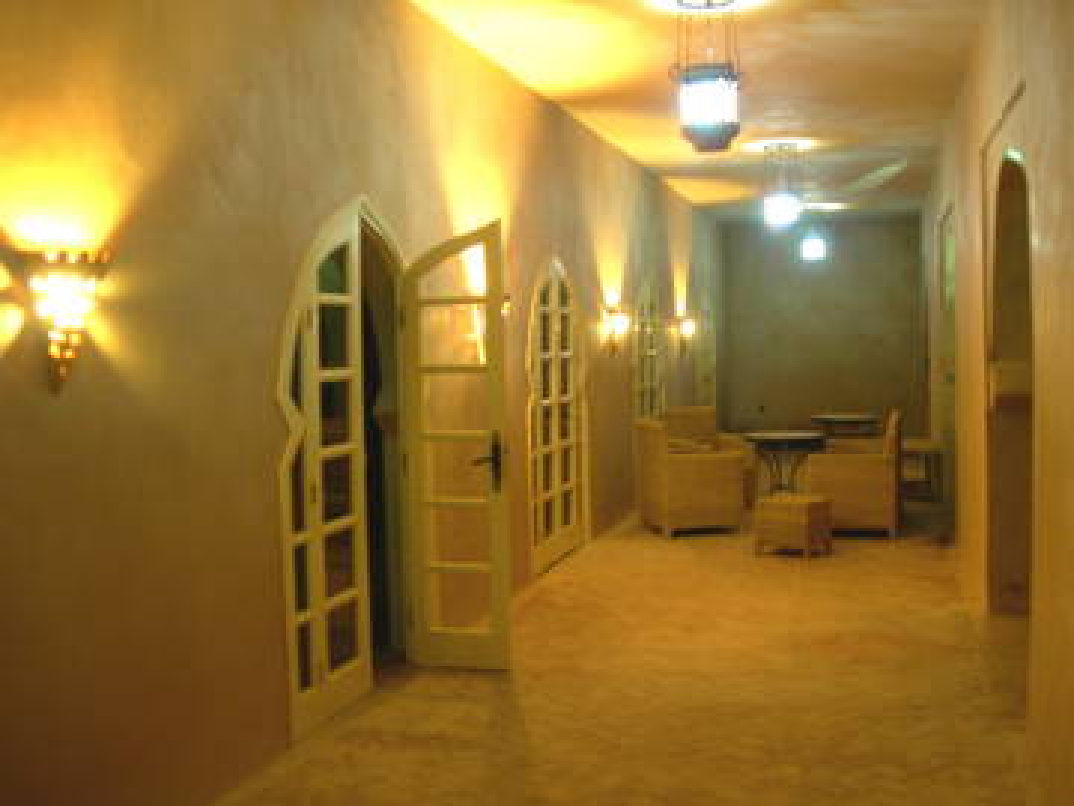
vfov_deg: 37.7
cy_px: 403
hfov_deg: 49.0
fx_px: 1179
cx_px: 537
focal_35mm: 38
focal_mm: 7.8
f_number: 2.8
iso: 200
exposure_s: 1/2.5
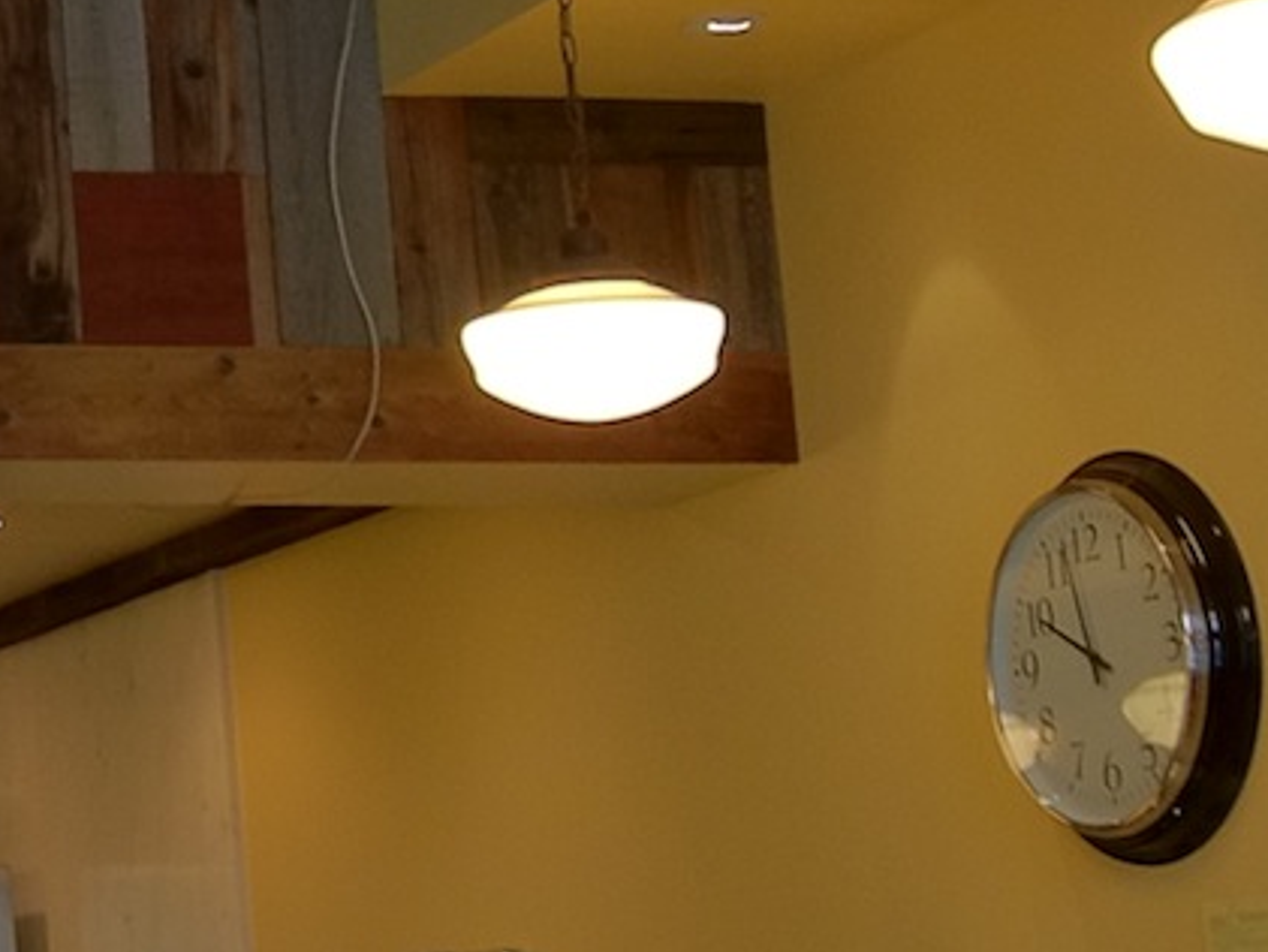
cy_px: 184
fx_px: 4873
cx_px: -846
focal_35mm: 133
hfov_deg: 13.6
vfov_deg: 11.1
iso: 125
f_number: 2.4
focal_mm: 4.28
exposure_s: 1/20
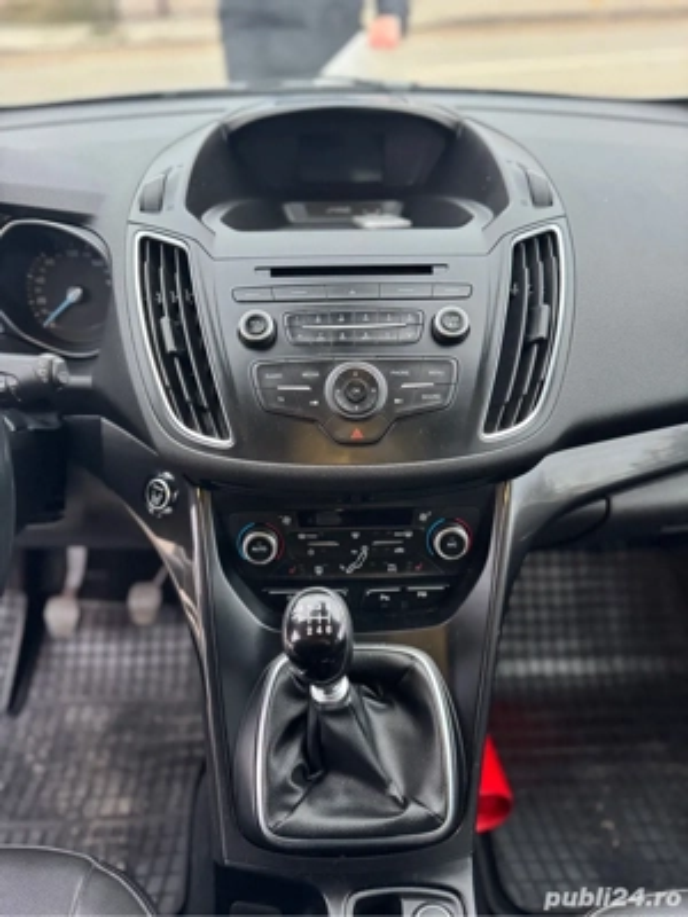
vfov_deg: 71.6
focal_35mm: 24
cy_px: 458
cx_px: 344
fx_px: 636
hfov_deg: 56.8
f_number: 1.78
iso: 500
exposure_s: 1/60
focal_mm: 6.76
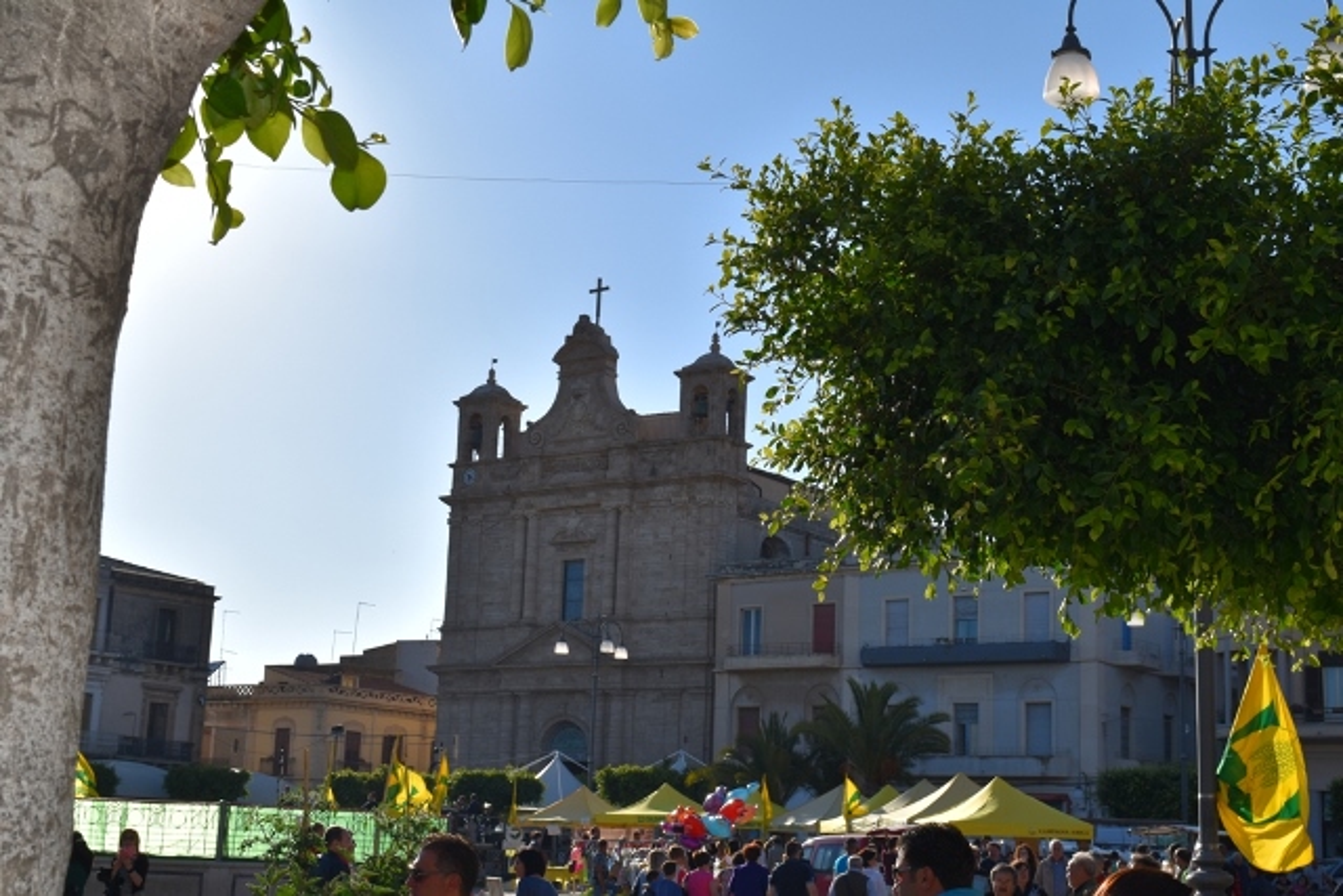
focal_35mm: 51
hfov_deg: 38.9
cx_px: 672
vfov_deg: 26.5
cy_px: 448
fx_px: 1903
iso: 100
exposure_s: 1/200
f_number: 13
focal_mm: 34
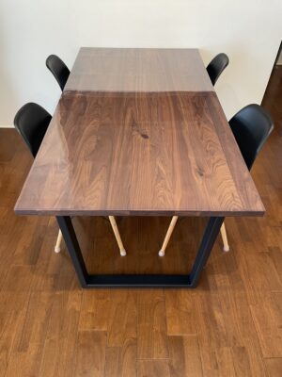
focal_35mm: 26
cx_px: 141
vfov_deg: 67.3
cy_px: 188
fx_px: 282
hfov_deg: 53.1
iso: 160
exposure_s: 1/50
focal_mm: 4.2
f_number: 1.6
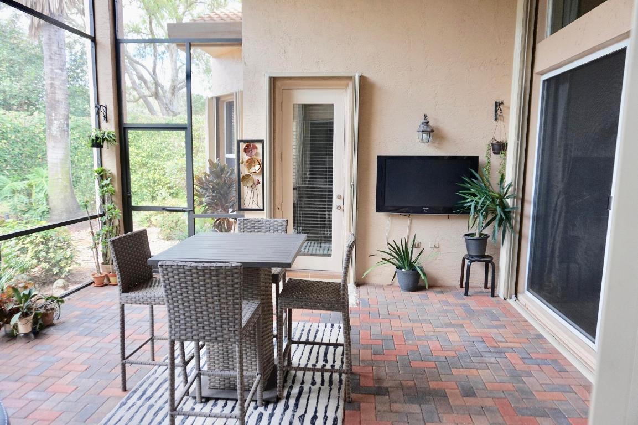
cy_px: 212
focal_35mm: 24
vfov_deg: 53.1
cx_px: 319
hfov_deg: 73.8
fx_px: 425
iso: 400
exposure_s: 1/160
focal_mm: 16
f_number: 4
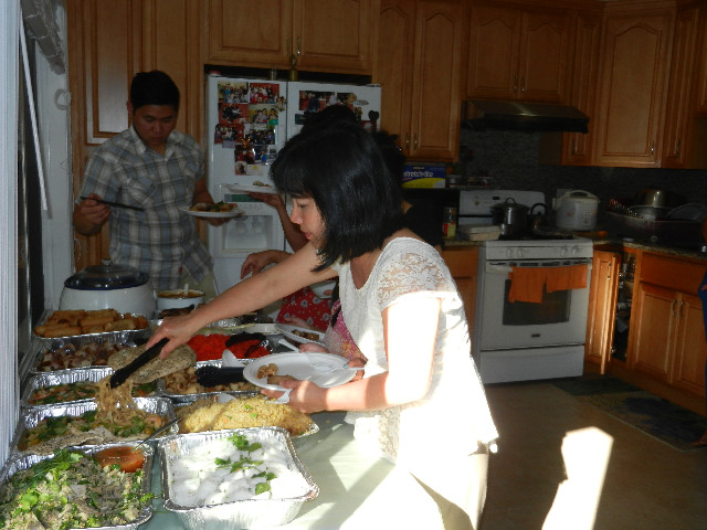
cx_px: 354
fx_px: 674
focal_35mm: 33
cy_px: 265
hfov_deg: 55.4
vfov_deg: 42.9
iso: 160
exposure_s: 1/160
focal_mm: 5.9
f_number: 3.8
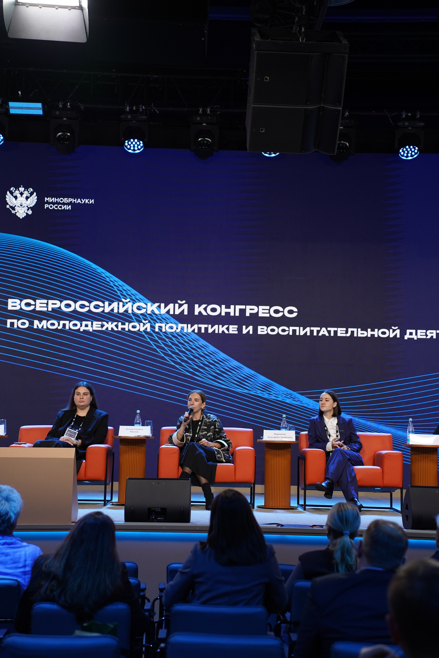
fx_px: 1372
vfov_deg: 27.0
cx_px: 220
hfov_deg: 18.2
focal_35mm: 75
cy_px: 329
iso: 1600
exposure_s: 1/160
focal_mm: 75
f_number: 4
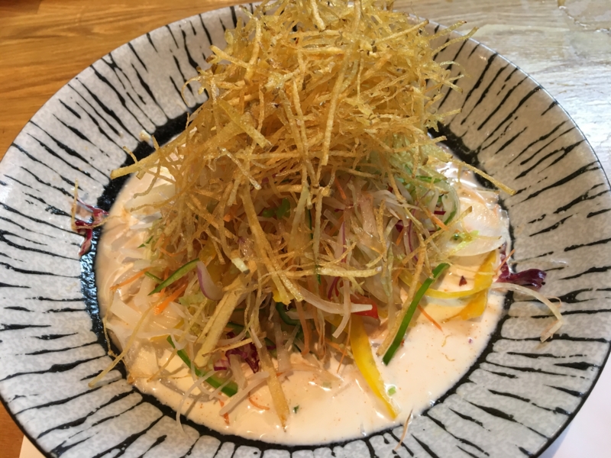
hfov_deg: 61.7
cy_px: 229
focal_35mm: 29
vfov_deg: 48.2
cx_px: 306
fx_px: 512
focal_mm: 4.15
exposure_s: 1/33
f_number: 2.2
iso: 100
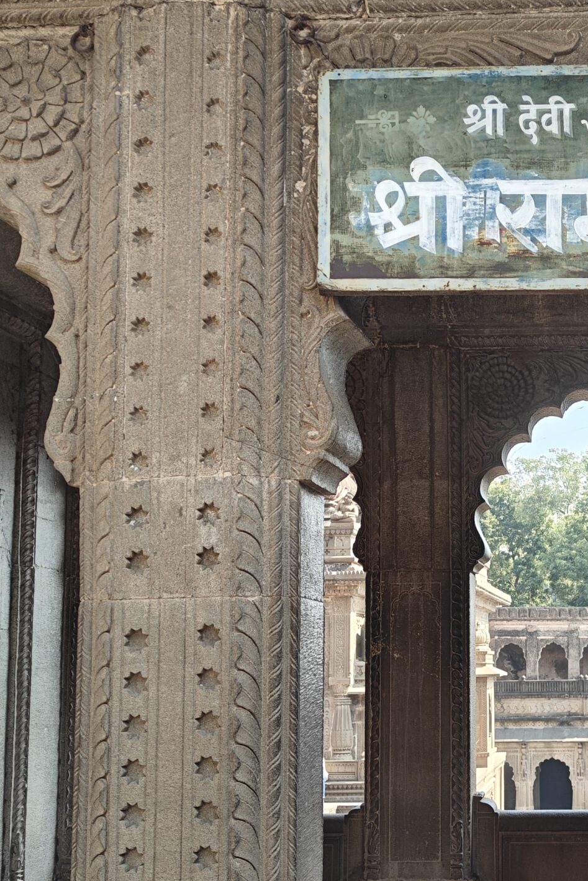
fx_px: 1102
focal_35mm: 45
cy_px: 560
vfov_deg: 43.2
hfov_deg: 28.1
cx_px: 586
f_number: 1.8
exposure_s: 1/579
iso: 50
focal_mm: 5.59
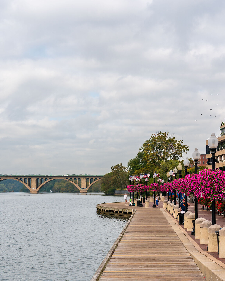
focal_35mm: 72
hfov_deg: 21.3
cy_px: 194
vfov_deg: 26.2
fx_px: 599
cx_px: 118
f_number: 9
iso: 100
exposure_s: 1/160
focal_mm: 49
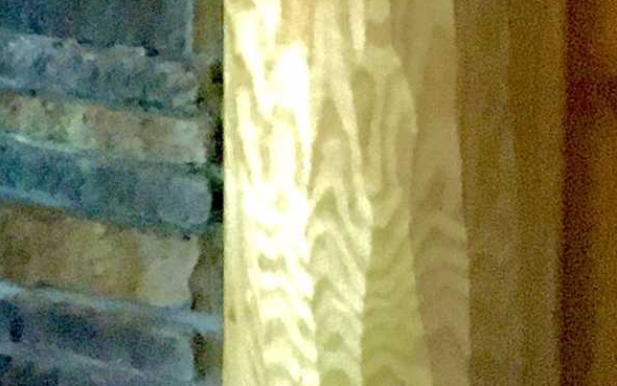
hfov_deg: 10.9
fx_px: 2691
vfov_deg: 7.5
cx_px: -914
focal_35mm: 160
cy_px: -613
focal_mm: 4.15
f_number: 2.2
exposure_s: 1/15
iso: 400
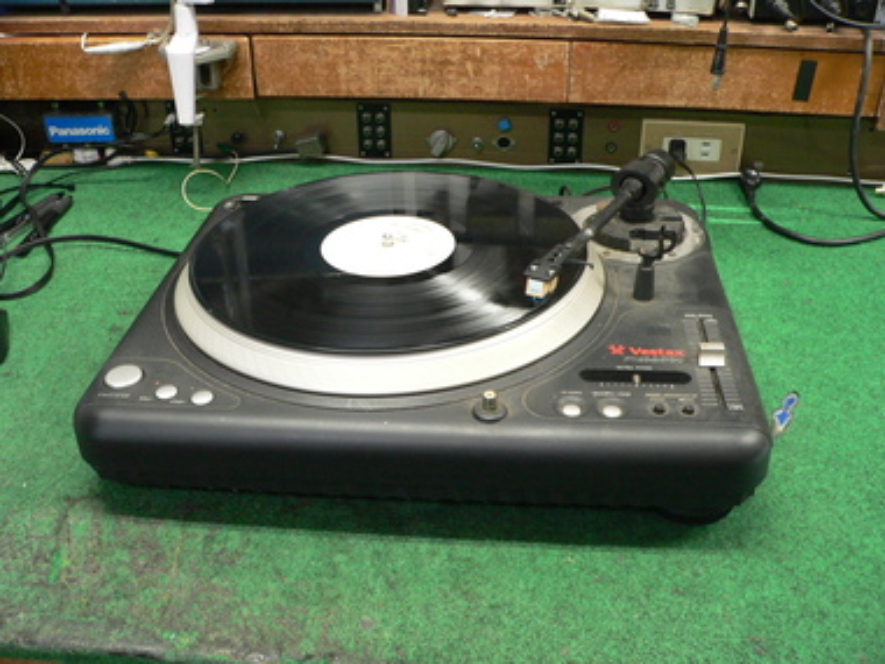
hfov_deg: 51.4
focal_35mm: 36
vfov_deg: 39.7
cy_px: 332
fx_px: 920
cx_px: 442
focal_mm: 6
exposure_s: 1/13
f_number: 2.8
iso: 200
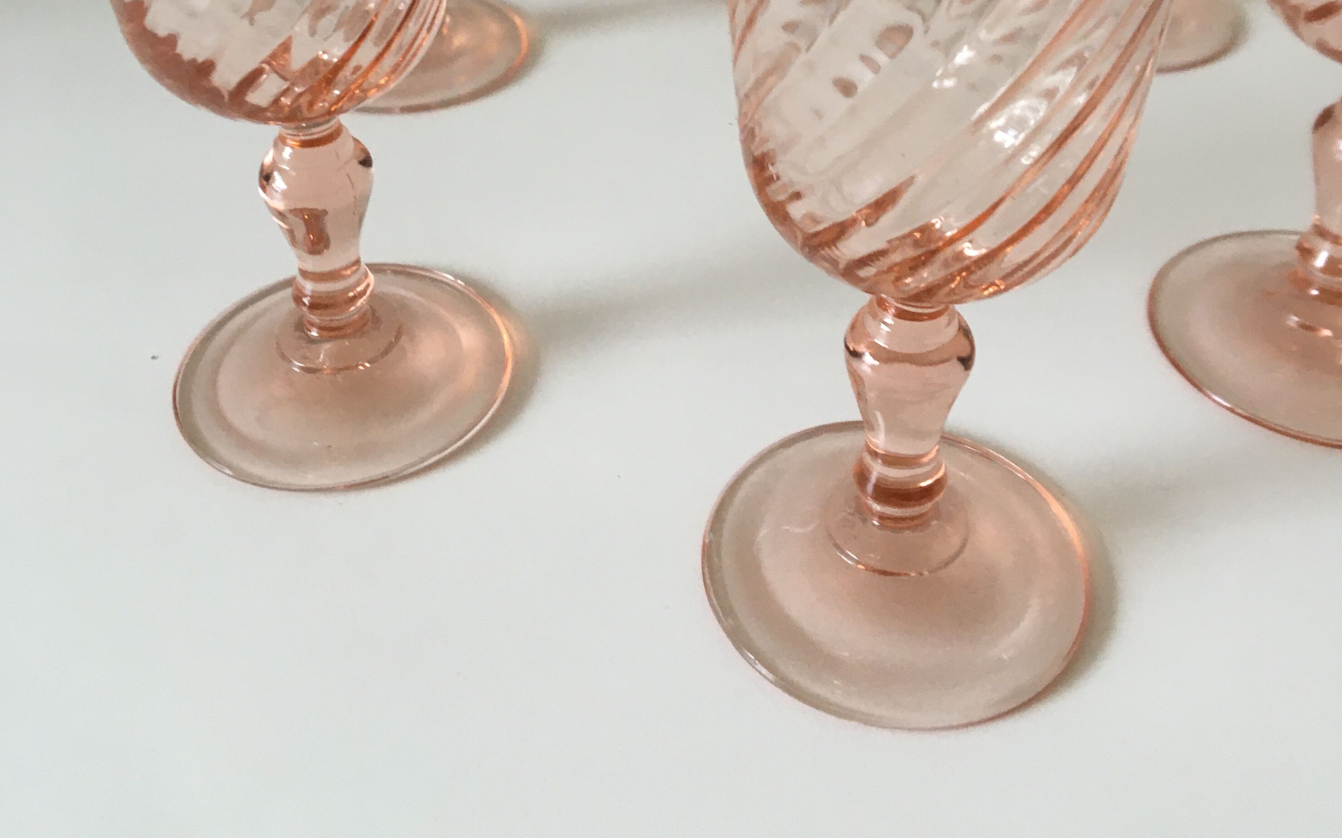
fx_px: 1536
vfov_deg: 29.2
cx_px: 676
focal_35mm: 42
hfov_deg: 47.2
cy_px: 78
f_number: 2.2
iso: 50
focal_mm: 4.15
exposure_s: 1/33
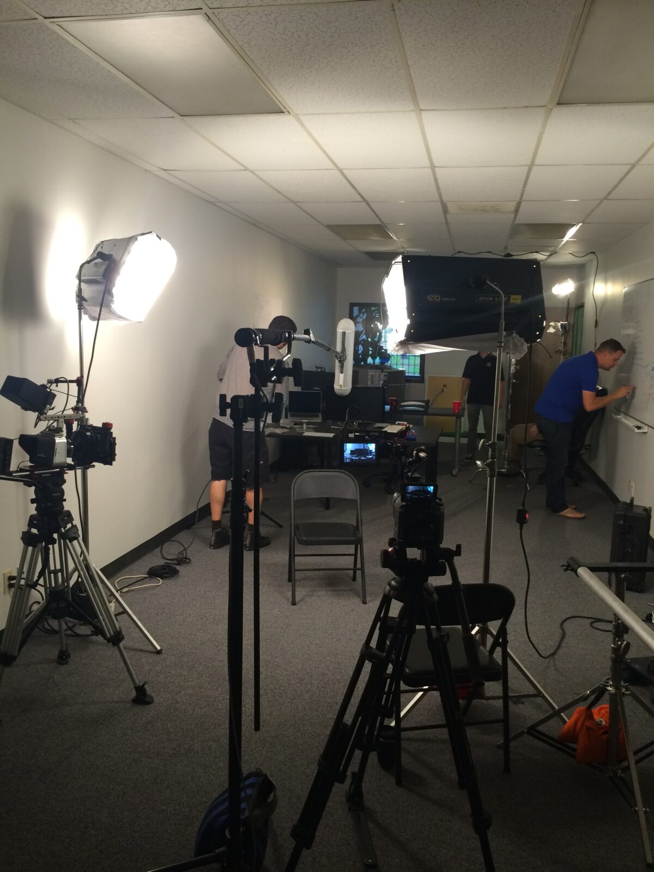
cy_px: 436
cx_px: 327
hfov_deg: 48.2
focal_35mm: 29
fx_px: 731
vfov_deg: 61.7
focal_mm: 4.15
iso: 100
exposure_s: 1/30
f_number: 2.2
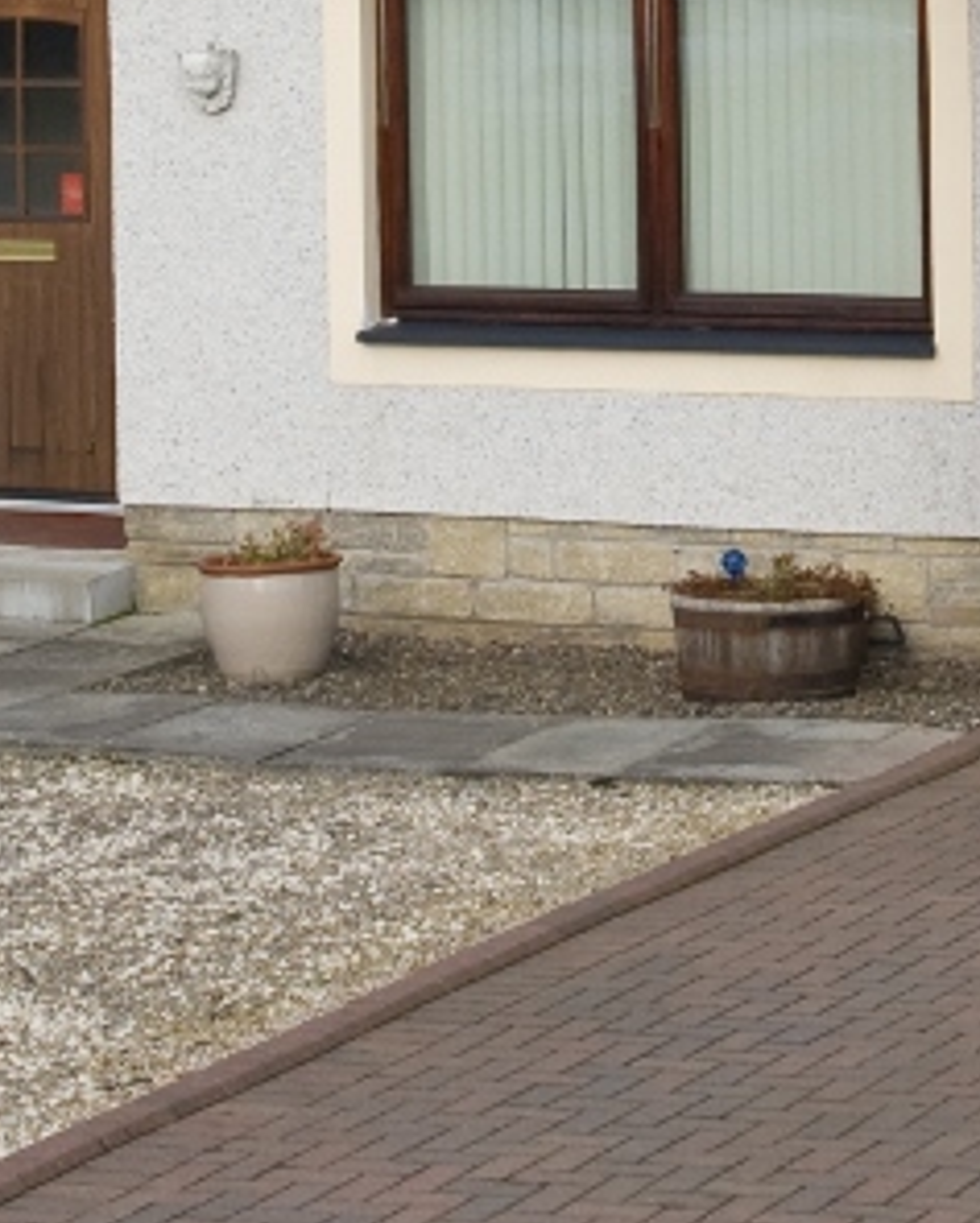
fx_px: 5146
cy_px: -248
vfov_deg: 13.2
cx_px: 802
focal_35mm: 142
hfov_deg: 10.8
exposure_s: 1/1000
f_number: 6.7
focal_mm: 35
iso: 640
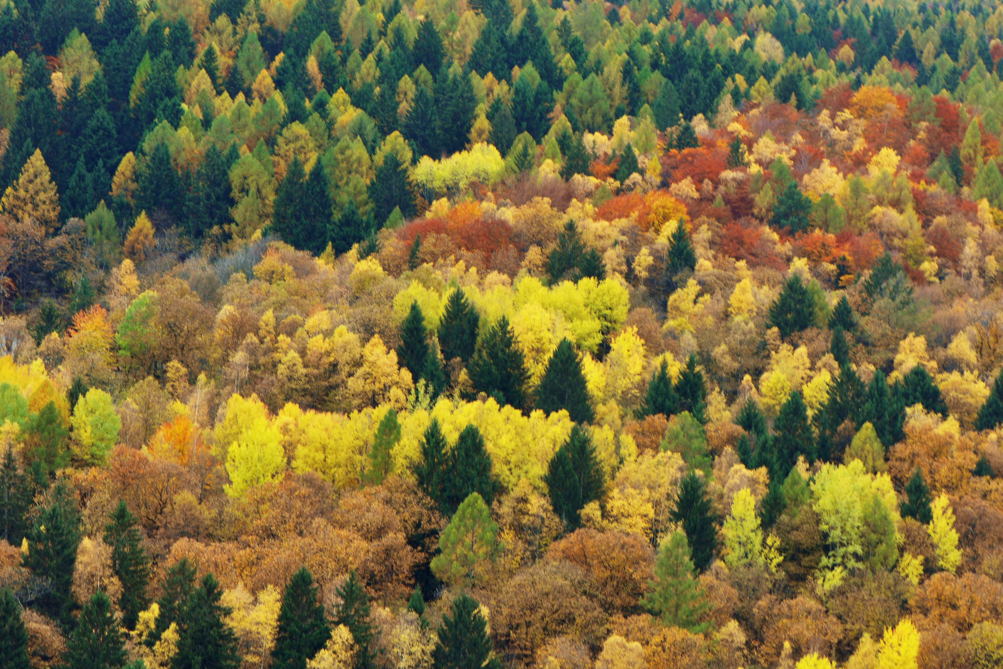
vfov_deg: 8.7
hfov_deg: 13.0
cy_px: 334
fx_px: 4416
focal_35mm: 159
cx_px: 500
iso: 360
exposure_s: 1/125
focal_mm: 105
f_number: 5.6
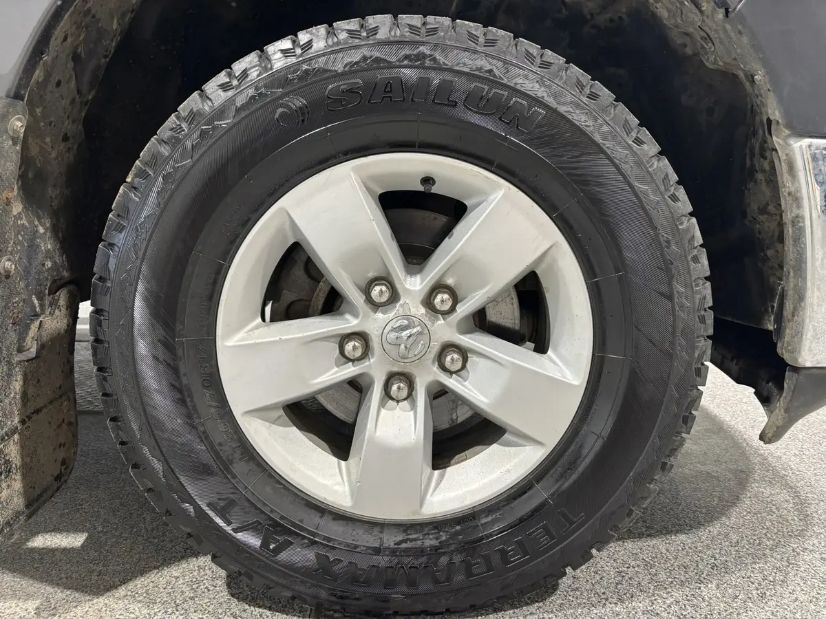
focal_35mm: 26
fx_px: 620
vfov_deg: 53.1
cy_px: 310
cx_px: 413
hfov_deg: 67.3
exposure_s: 1/60
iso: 200
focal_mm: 5.96
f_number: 1.6
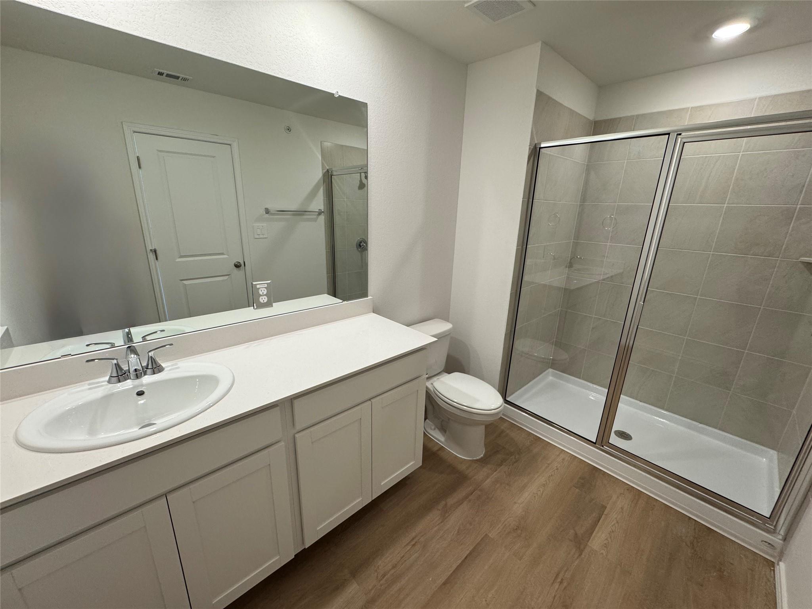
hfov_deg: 102.1
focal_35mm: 14
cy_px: 304
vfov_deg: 85.7
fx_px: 328
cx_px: 406
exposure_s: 1/120
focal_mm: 2.22
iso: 160
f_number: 2.2
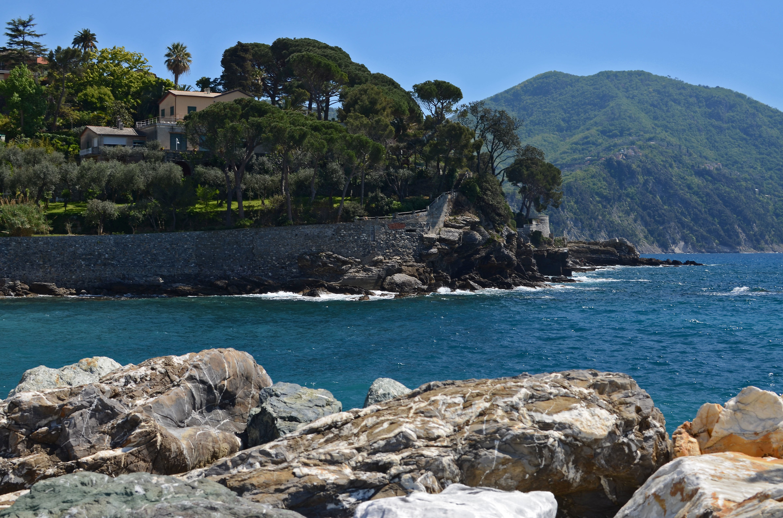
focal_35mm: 52
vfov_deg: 25.6
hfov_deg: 37.9
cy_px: 259
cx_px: 392
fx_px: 1139
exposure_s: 1/60
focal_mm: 35
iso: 100
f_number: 9
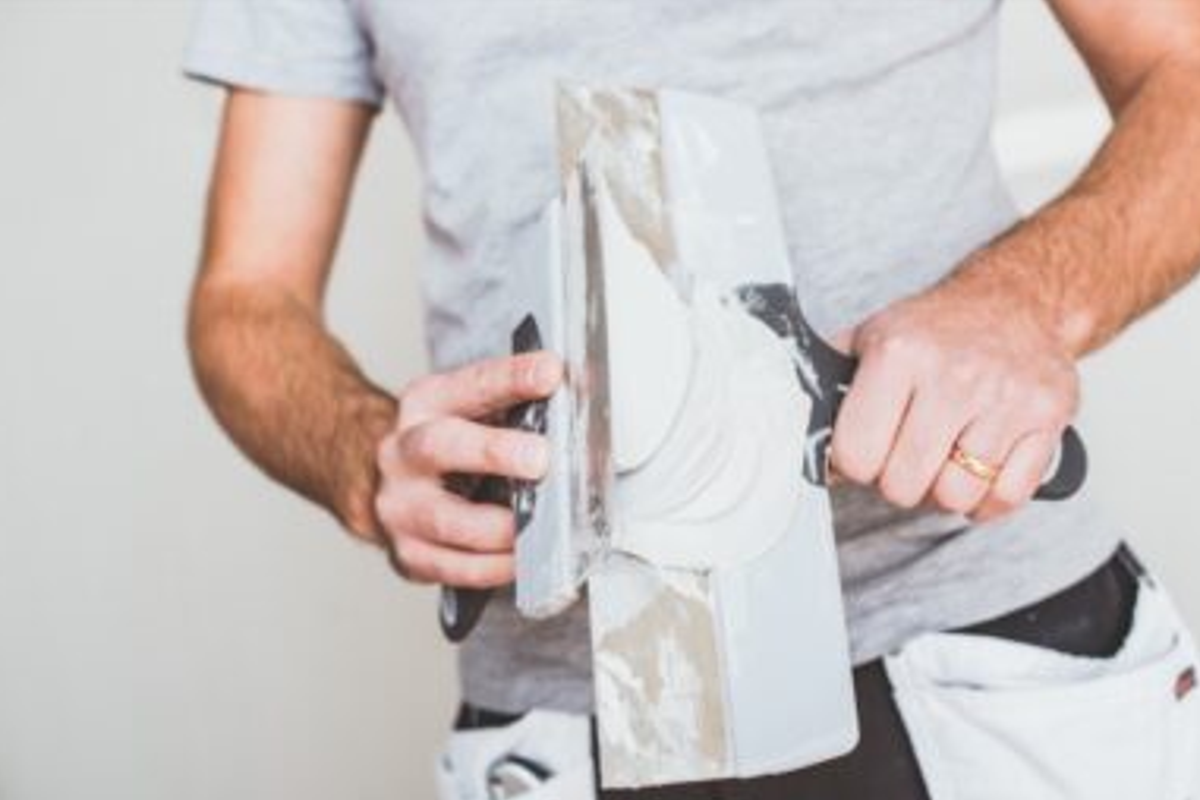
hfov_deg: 38.2
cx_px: 605
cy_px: 413
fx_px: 1733
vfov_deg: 26.0
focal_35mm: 52
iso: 100
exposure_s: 1/250
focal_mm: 50
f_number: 4
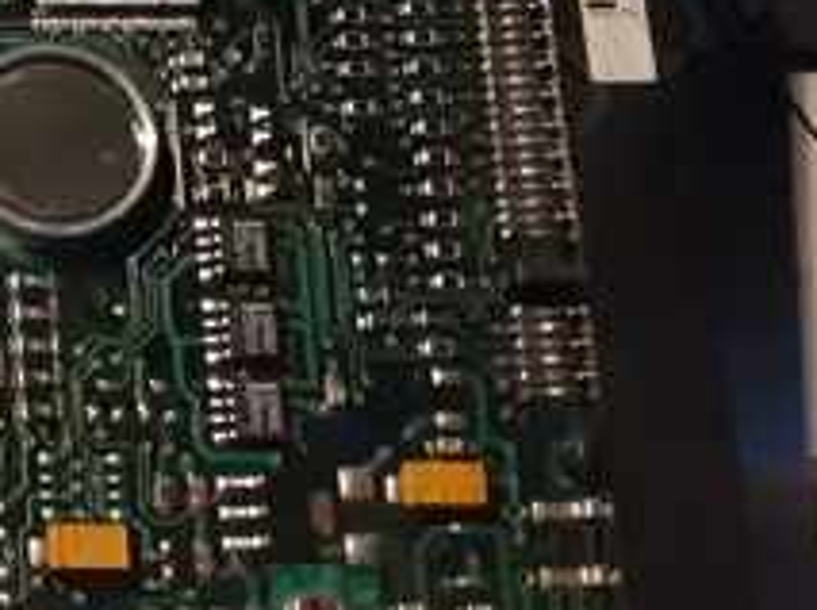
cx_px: -445
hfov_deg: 14.4
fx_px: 2992
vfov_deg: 11.4
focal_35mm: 127
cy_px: -84
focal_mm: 3.6
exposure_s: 1/25
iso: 250
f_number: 1.9
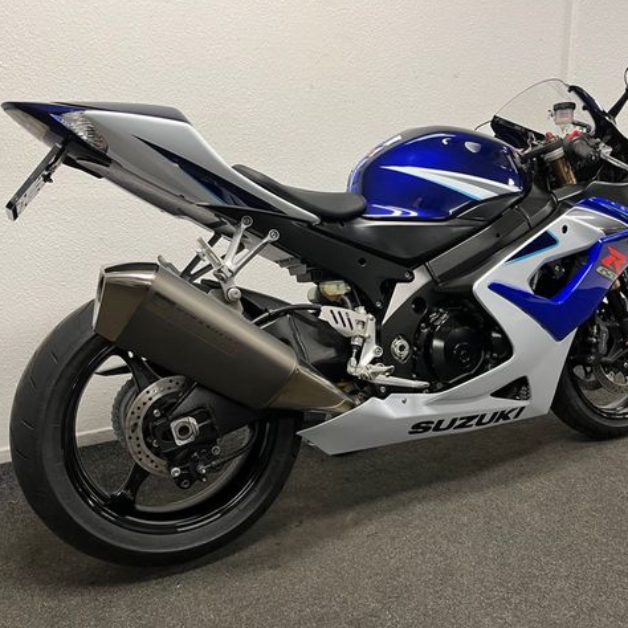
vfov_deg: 52.5
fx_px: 636
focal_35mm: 31
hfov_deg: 52.5
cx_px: 343
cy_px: 311
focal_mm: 5.1
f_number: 1.6
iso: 100
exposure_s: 1/50
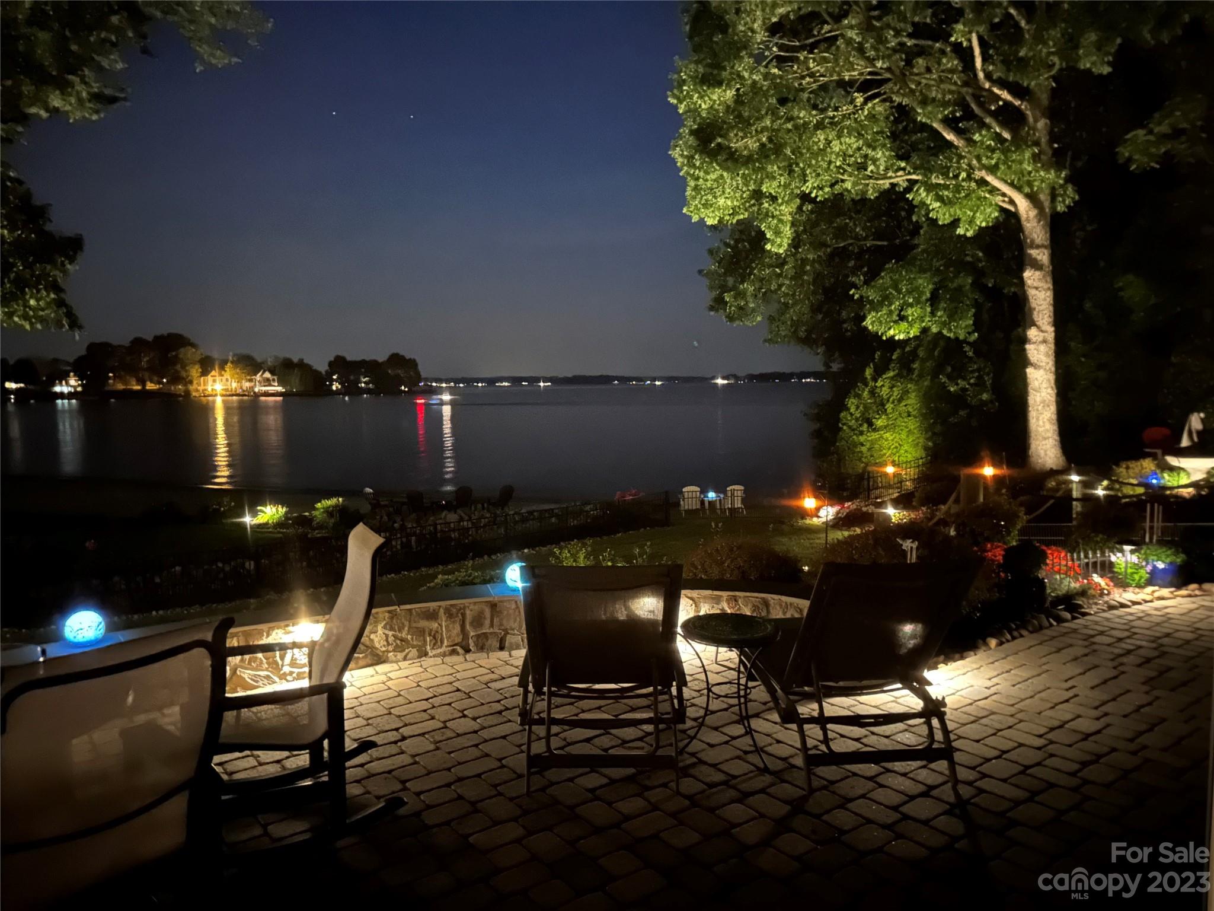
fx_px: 842
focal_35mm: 24
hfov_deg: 71.6
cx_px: 607
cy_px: 456
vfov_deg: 56.8
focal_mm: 6.86
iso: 4000
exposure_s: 1/2
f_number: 1.78
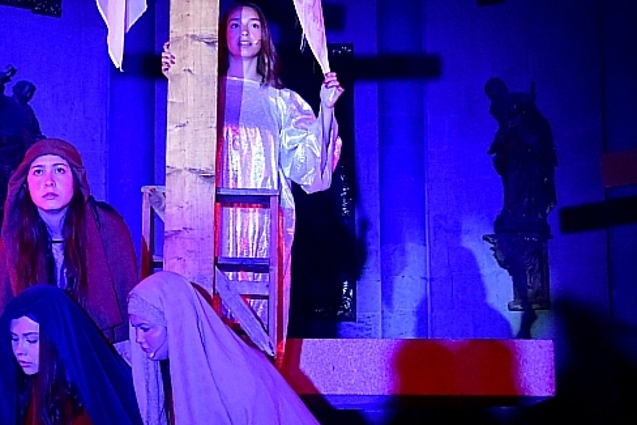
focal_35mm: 118
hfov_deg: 17.2
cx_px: 116
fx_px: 2087
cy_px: 126
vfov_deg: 11.6
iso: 8000
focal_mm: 48
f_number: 11
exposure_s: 1/250
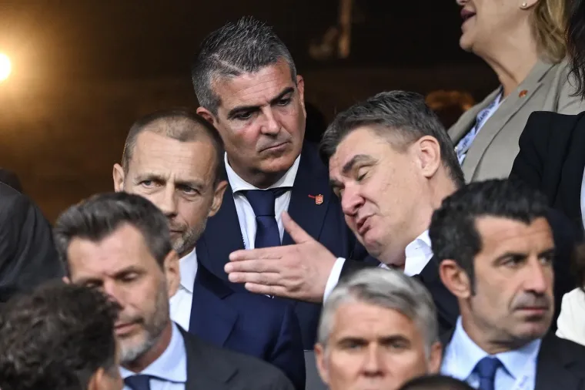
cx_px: 292
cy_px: 195
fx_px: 6497
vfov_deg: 3.4
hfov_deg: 5.2
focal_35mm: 400
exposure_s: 1/250
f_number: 4
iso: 1000
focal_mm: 400
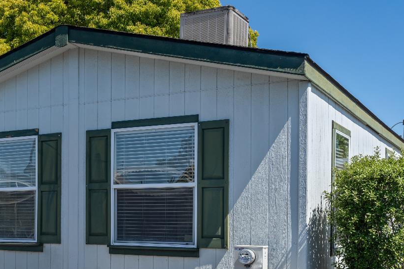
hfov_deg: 33.8
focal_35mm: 57
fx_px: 640
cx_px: 69
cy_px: 222
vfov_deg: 23.4
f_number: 9.5
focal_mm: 31
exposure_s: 1/90
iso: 160
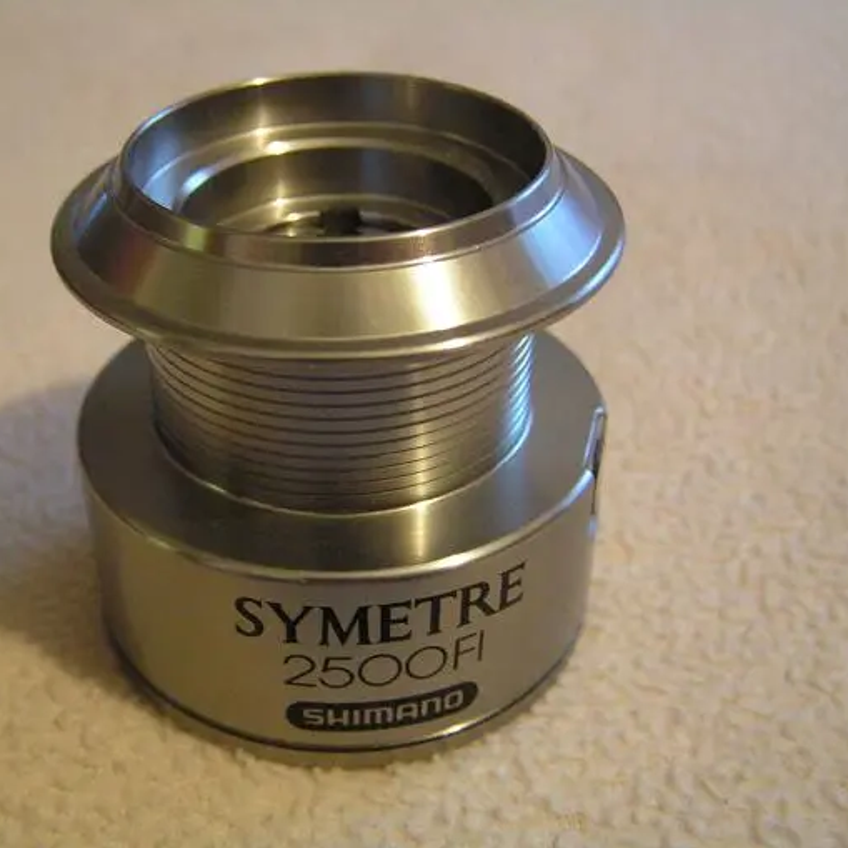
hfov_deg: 37.4
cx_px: 338
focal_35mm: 45
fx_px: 1247
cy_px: 423
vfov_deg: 37.6
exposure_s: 1/8
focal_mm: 6.3
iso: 200
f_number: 2.8
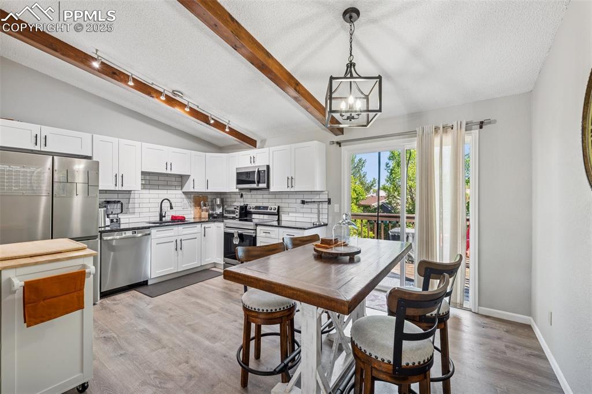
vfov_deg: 77.3
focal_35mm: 15
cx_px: 296
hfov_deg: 100.4
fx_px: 247
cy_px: 197
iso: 100
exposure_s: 1/1.67
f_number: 11
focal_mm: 15
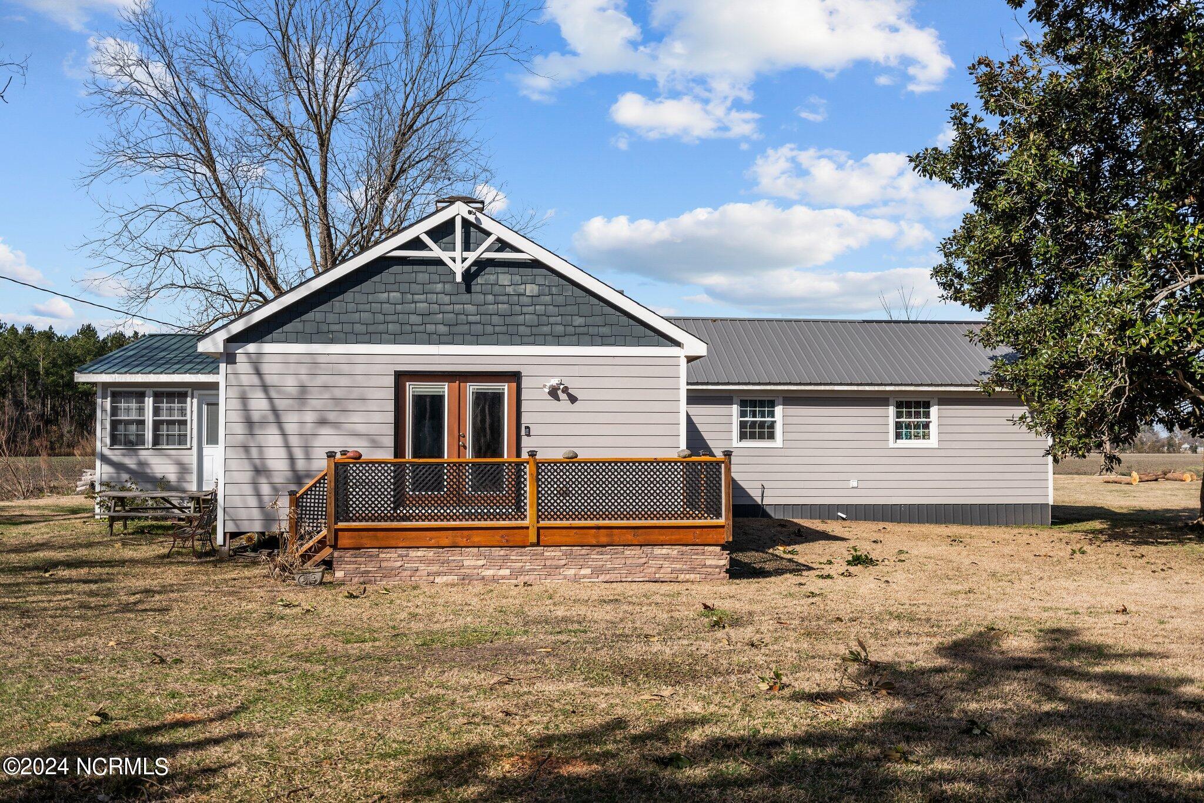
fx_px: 1170
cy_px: 402
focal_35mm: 35
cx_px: 602
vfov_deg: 37.8
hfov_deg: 54.4
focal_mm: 35
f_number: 4
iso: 200
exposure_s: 1/3200
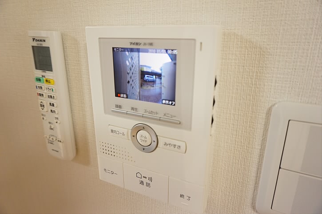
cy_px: 107
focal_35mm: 24
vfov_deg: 53.0
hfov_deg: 73.8
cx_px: 161
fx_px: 214
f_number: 4
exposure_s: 1/60
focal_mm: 16
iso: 800
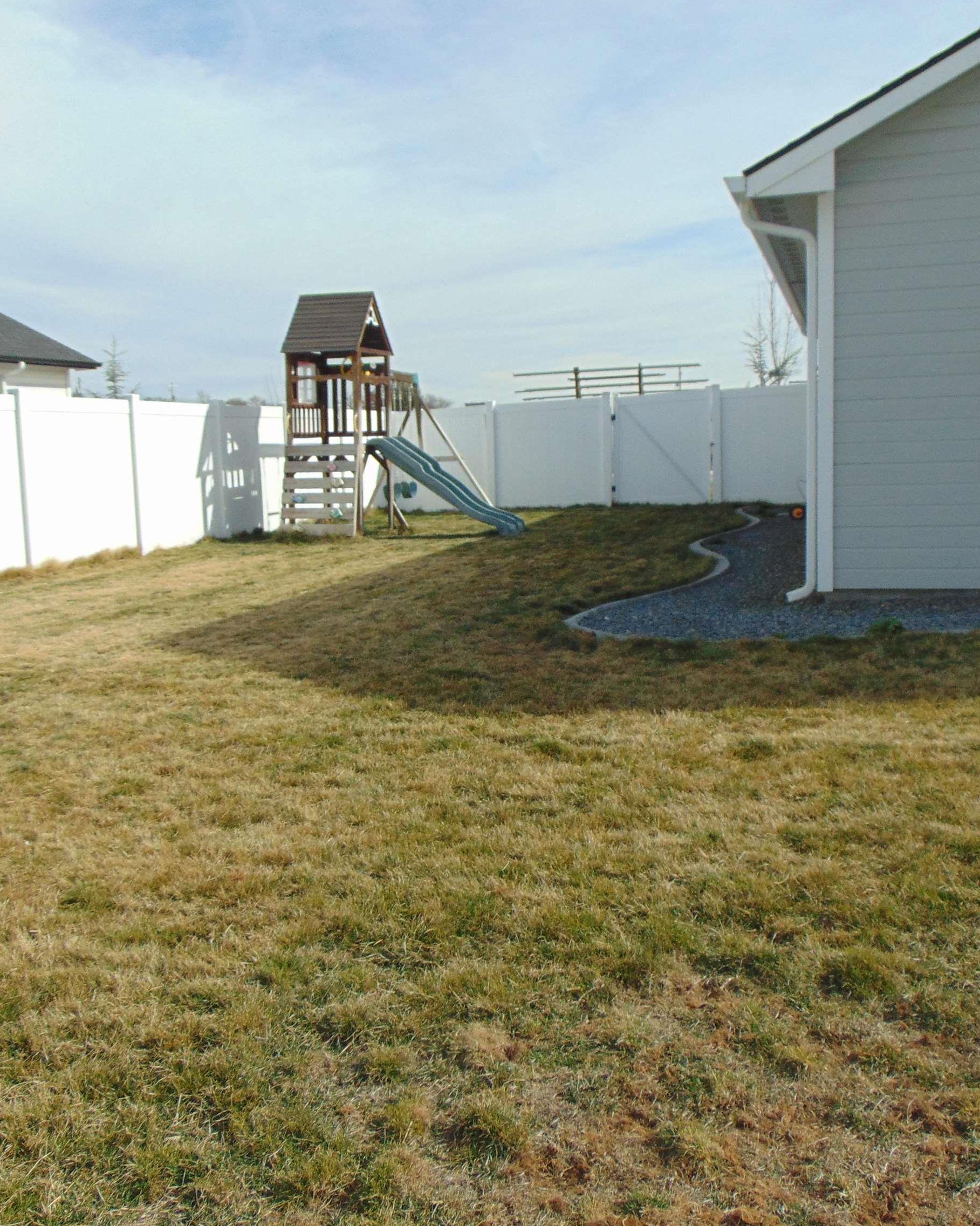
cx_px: 482
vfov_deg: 54.2
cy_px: 610
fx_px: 1197
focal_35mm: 33
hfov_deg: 44.5
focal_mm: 4.5
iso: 80
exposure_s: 1/250
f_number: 7.7
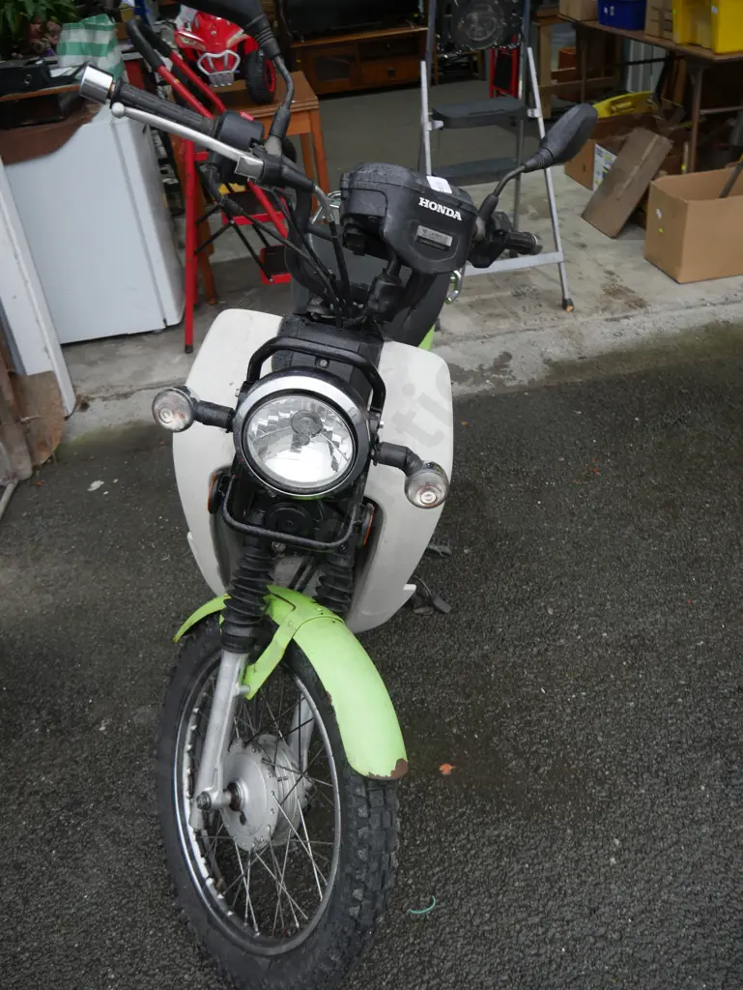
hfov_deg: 46.8
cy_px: 495
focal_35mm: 30
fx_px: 858
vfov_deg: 59.9
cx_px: 372
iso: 200
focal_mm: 15
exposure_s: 1/125
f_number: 3.6
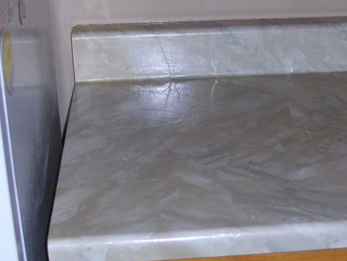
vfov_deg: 19.2
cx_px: 295
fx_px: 773
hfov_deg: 24.7
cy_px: 142
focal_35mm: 77
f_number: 3
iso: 100
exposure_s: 1/60
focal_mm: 9.6
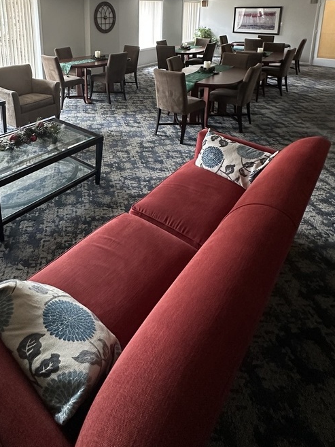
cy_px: 82
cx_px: 120
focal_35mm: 23
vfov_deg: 66.3
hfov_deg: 58.0
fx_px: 297
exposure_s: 1/60
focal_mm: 2.22
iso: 500
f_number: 2.2
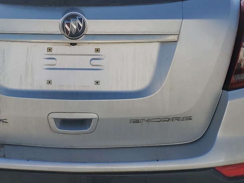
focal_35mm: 57
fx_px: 402
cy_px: 60
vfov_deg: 25.5
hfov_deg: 33.3
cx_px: 70
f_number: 1.5
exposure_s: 1/5000
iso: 50
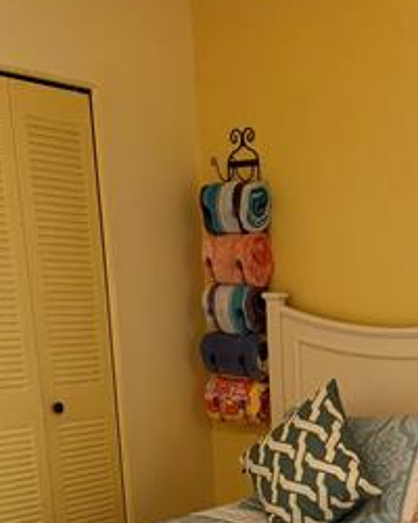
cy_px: 605
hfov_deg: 24.2
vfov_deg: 27.7
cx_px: 391
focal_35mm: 61
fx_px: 943
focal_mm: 5.96
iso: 250
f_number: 1.6
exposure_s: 1/60
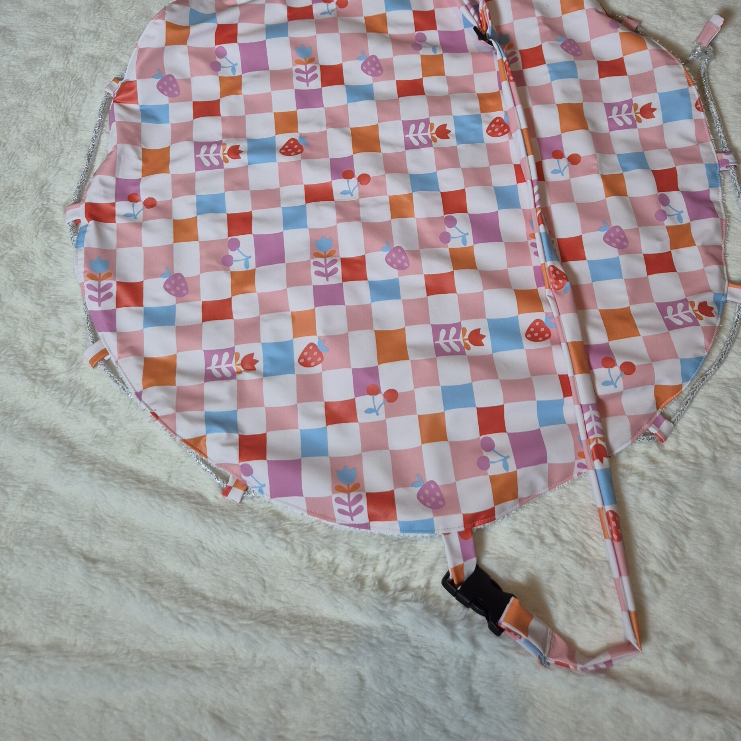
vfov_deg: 55.8
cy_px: 232
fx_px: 678
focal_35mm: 28
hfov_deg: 57.3
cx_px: 376
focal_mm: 5.4
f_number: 1.8
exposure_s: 1/100
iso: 200
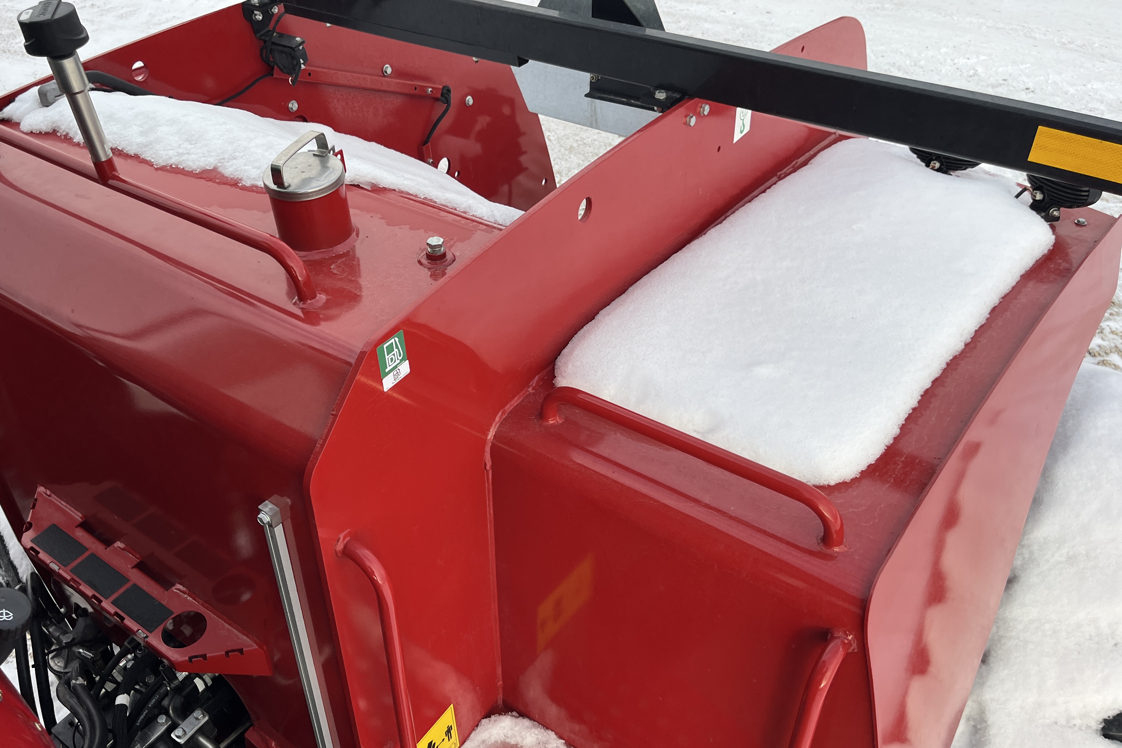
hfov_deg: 60.0
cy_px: 388
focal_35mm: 31
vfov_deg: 42.3
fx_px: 966
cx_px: 484
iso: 50
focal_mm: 5.1
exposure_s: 1/761
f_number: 1.6
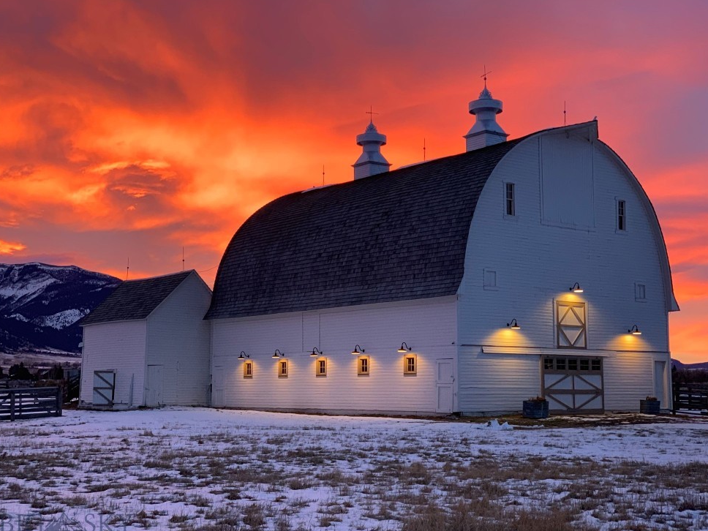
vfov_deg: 26.6
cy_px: 274
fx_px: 1125
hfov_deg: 34.9
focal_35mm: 55
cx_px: 366
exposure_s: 1/60
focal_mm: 6
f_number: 2.4
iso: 125
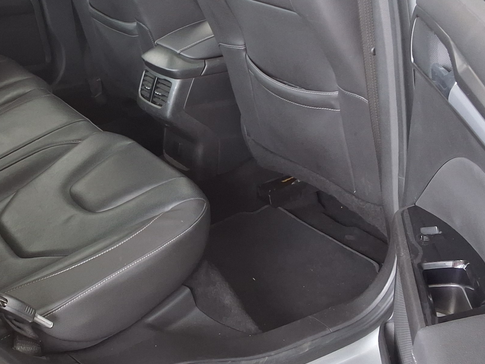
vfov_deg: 25.5
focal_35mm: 57
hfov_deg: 33.1
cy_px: 125
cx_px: 118
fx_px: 799
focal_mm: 2.91
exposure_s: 1/60
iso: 40
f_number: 1.9
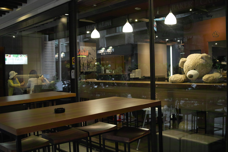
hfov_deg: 47.4
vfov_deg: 32.6
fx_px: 260
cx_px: 114
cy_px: 76
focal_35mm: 41
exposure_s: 1/25
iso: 400
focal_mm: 24.2
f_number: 2.8
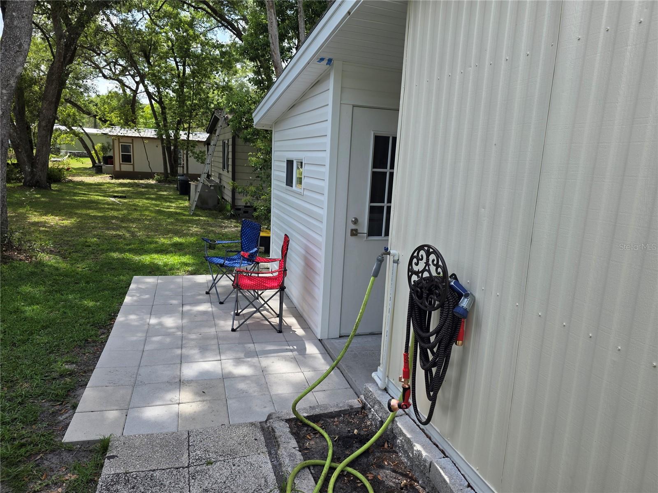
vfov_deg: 58.9
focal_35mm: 23
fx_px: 437
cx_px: 329
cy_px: 246
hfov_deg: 73.9
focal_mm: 6.3
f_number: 1.7
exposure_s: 1/2066
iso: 80
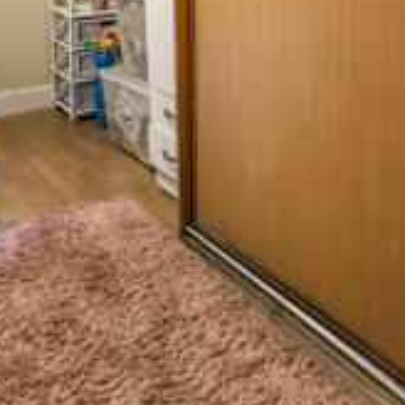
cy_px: -11
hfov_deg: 38.3
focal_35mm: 44
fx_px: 582
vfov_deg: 34.5
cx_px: 172
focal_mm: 2.22
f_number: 2.2
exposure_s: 1/50
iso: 500
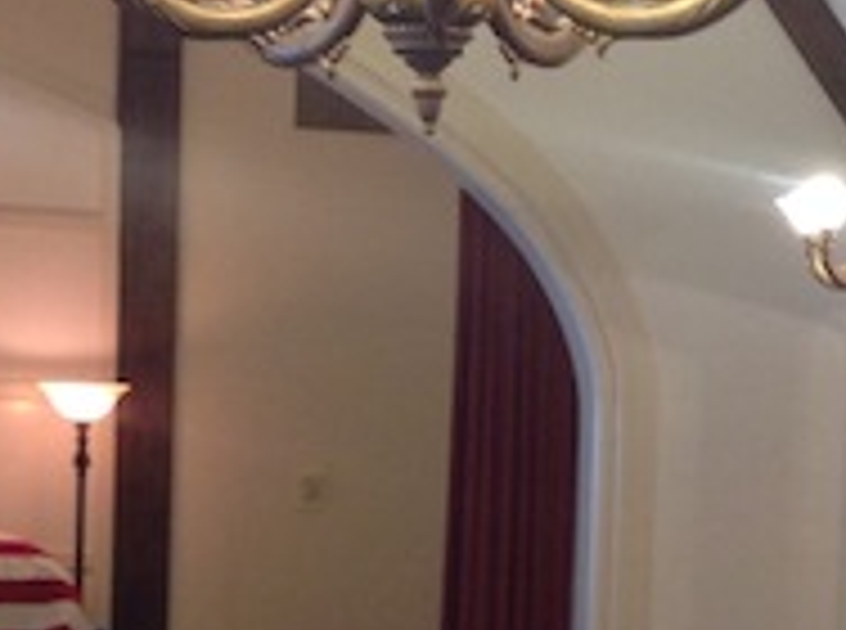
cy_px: 634
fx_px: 3632
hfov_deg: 13.2
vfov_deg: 9.8
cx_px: 657
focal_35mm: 149
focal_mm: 4.28
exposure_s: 1/15
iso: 125
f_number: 2.4
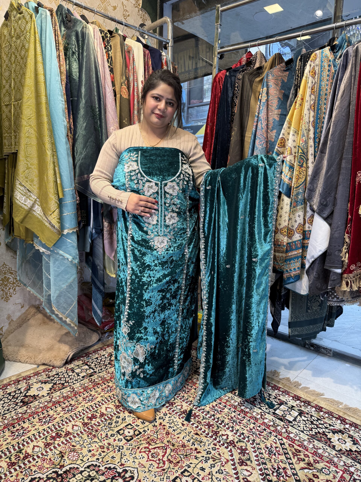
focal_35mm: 24
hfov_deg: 56.8
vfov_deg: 71.6
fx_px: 334
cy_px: 241
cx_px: 180
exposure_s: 1/100
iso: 64
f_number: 1.78
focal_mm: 6.76
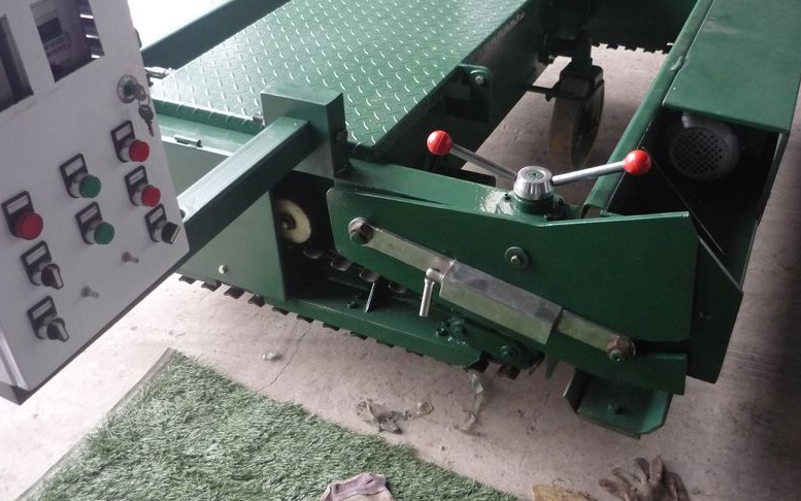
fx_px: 786
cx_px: 393
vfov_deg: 35.2
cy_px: 195
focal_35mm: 36
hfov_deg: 54.0
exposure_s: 1/30
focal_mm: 5.5
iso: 400
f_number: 2.8
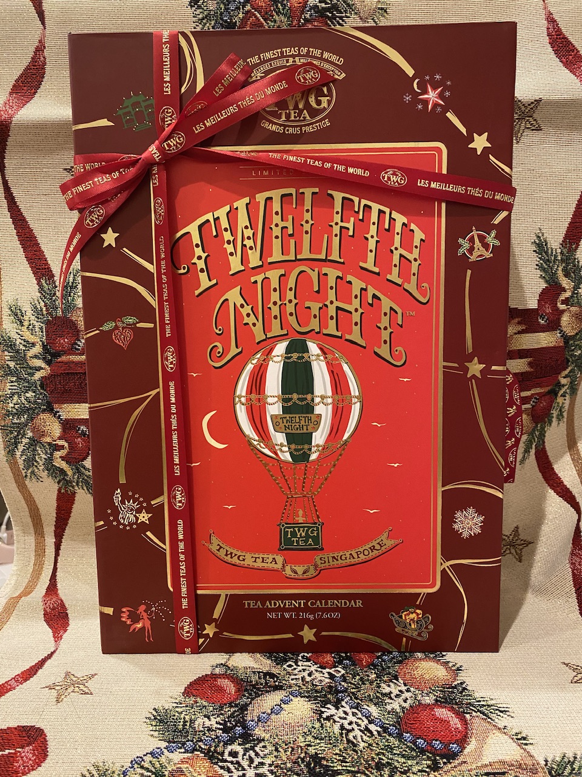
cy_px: 388
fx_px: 583
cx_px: 291
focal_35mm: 26
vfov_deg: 67.3
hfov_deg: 53.1
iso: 500
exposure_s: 1/40
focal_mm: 4.25
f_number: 1.8
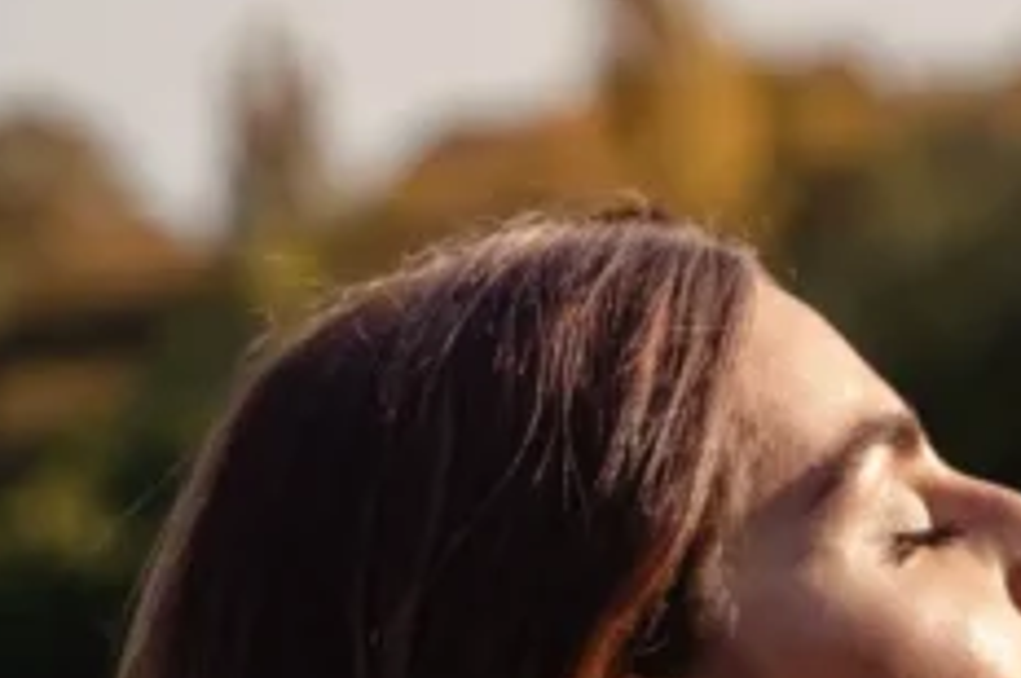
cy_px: 1026
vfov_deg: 5.8
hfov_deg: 8.9
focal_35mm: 232
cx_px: 458
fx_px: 6571
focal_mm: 70
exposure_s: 1/800
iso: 100
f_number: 4
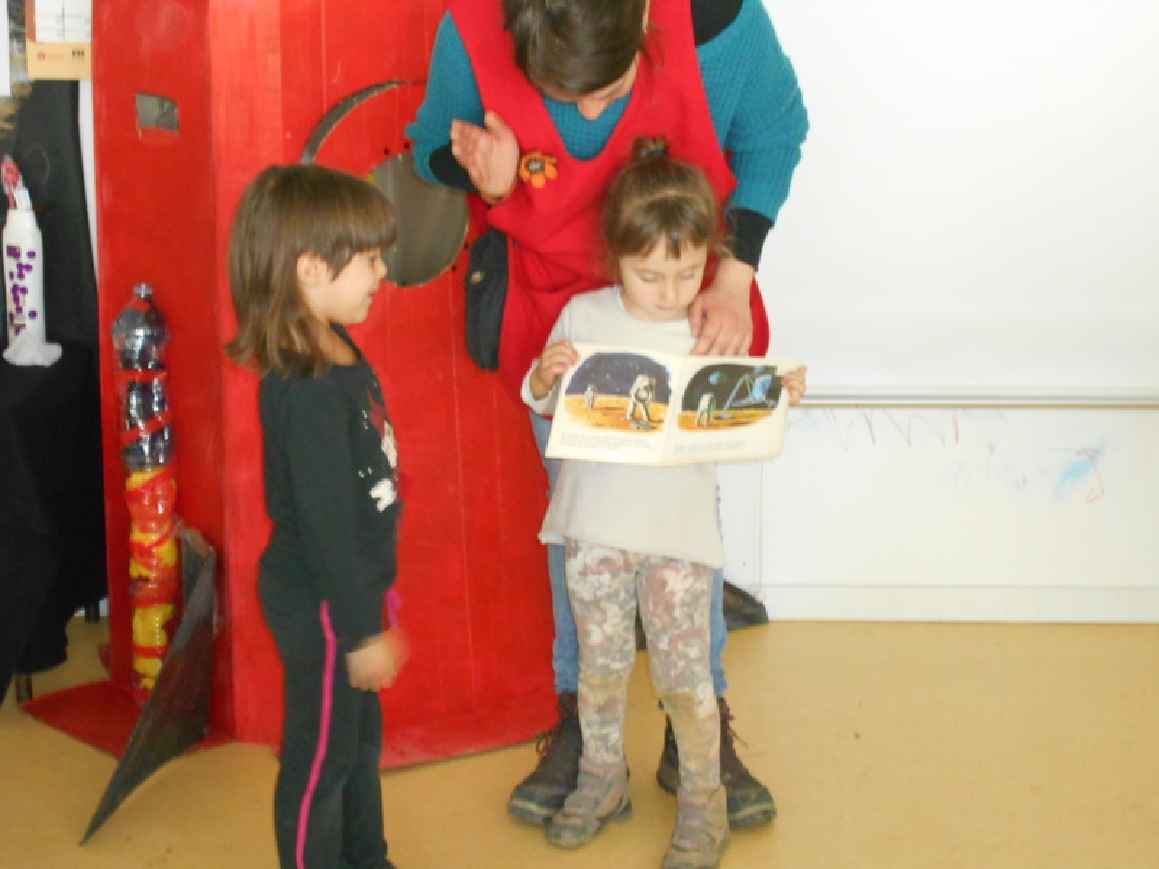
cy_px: 434
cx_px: 580
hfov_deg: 29.4
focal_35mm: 66
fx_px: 2210
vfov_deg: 22.3
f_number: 5.3
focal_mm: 11.6
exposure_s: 1/8
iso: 720
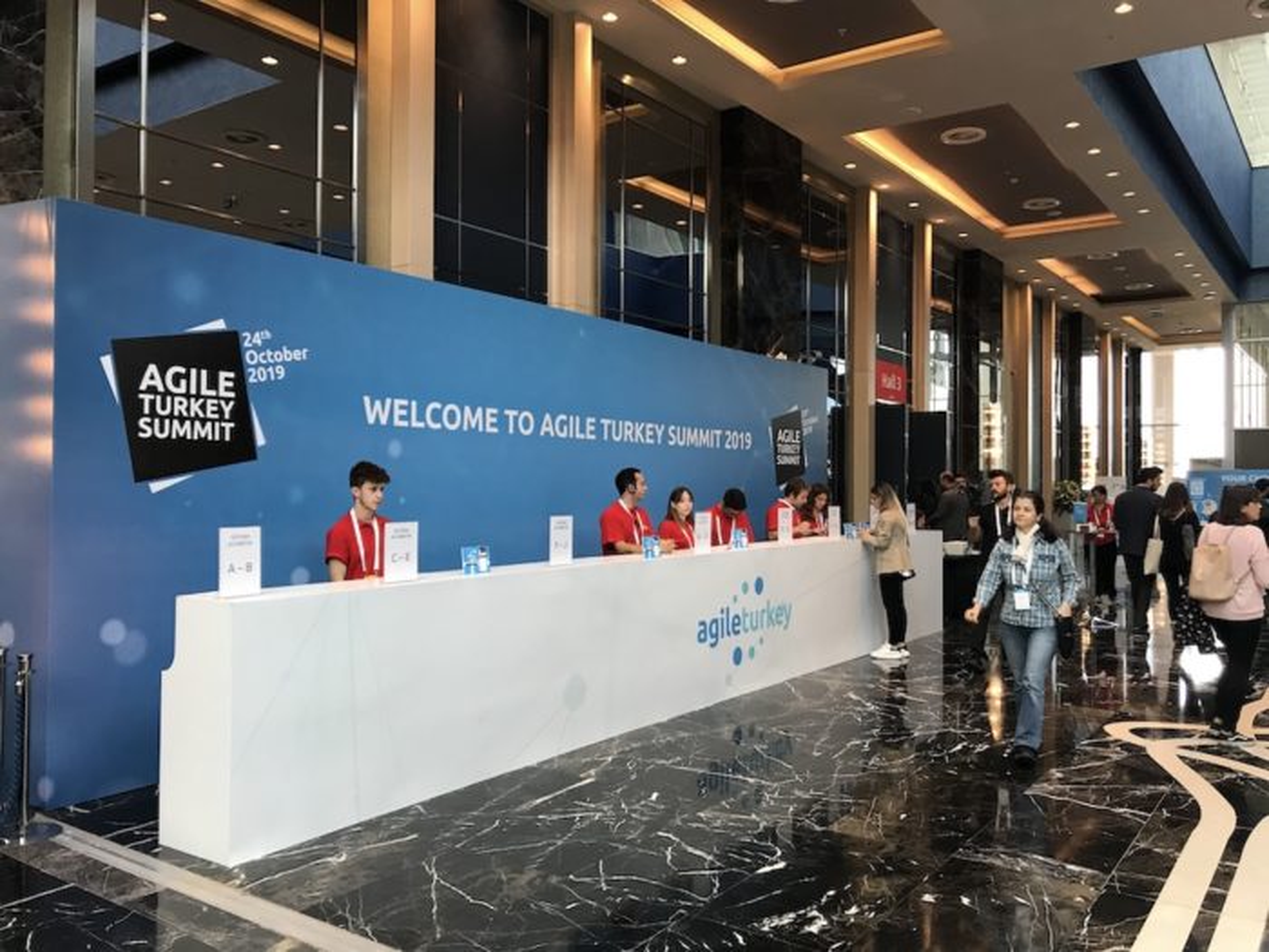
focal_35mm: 28
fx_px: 1026
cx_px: 634
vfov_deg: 49.7
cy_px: 476
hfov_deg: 63.4
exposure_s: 1/33
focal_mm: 3.99
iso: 32
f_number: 1.8
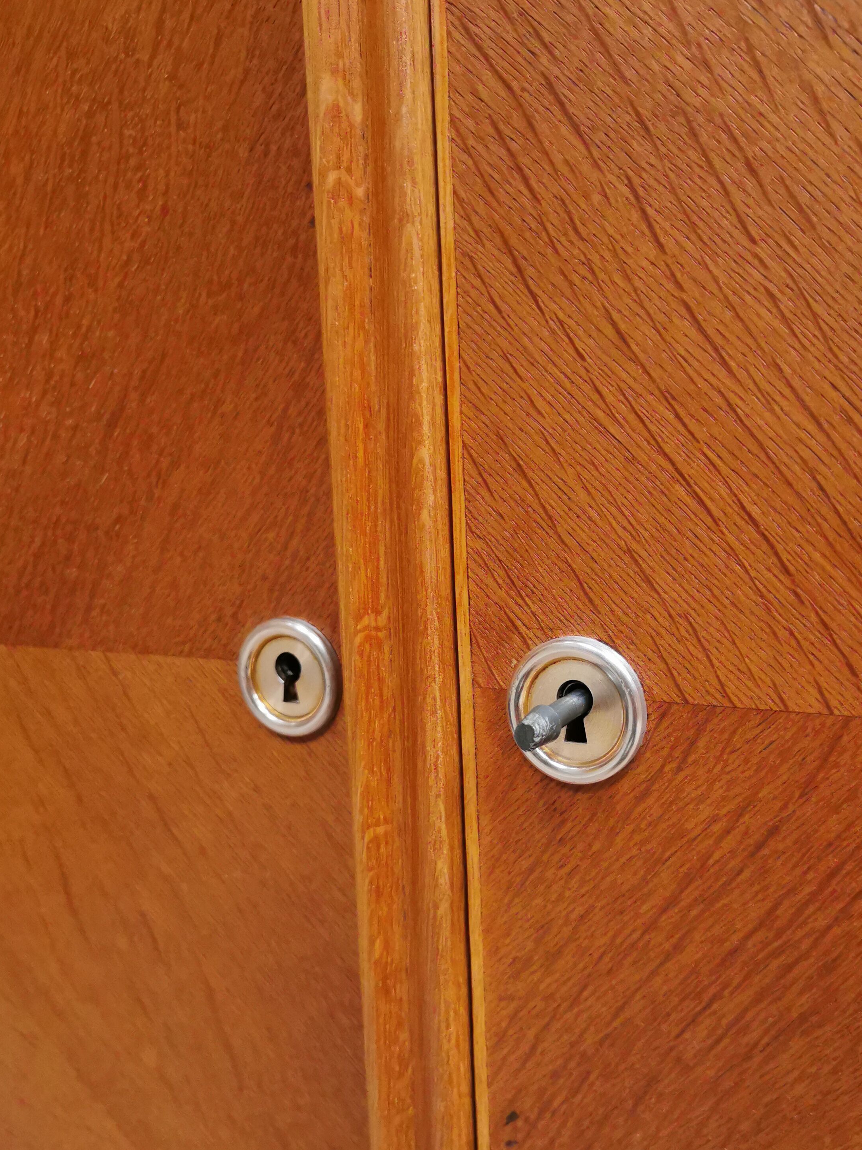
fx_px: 1129
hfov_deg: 41.6
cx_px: 528
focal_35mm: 34
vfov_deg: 53.6
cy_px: 679
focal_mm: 5.58
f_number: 1.8
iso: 400
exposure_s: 1/1000
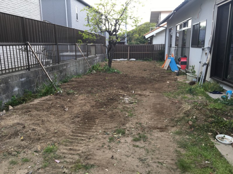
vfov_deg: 48.2
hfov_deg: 61.7
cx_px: 116
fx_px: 195
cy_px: 87
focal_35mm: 29
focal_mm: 4.15
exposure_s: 1/120
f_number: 2.2
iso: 32
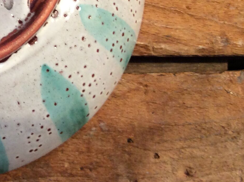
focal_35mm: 89
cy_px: -22
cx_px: -60
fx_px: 626
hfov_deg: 20.4
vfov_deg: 16.0
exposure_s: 1/25
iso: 64
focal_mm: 3.3
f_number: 2.4
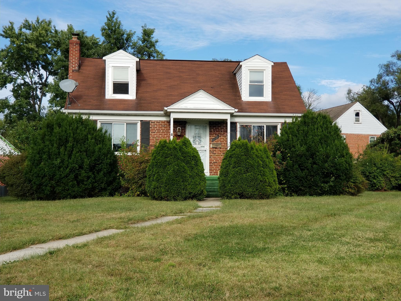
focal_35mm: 52
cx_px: 200
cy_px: 150
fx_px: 602
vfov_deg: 28.0
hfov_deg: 36.8
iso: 25
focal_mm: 6
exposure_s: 1/554
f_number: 2.4
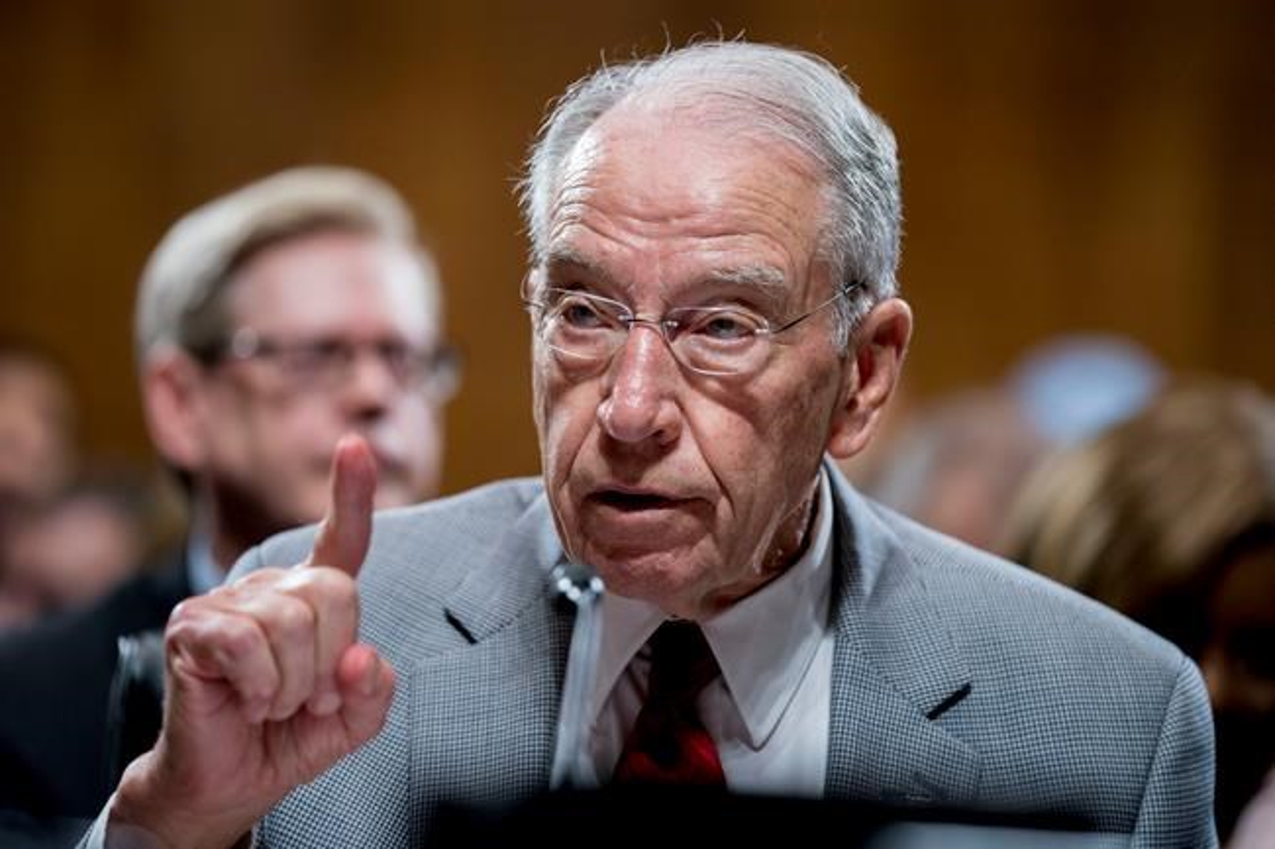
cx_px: 638
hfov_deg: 10.3
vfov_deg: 6.9
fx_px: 7081
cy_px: 424
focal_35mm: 200
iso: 1250
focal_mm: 200
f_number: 2.8
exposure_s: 1/320
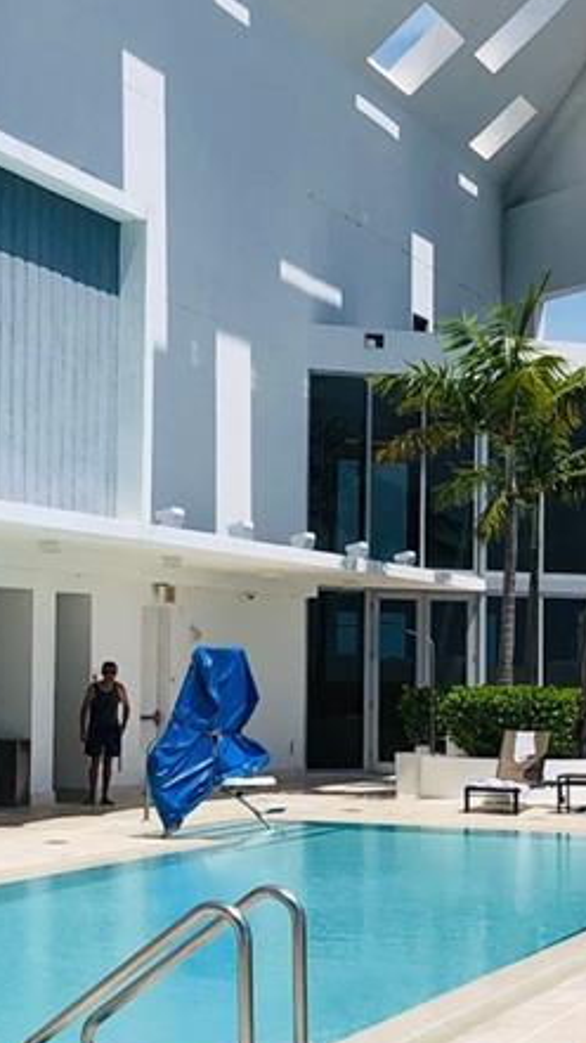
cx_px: 180
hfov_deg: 14.5
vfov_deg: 25.6
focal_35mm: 83
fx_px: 2293
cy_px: 568
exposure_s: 1/5405
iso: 25
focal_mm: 3.99
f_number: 1.8
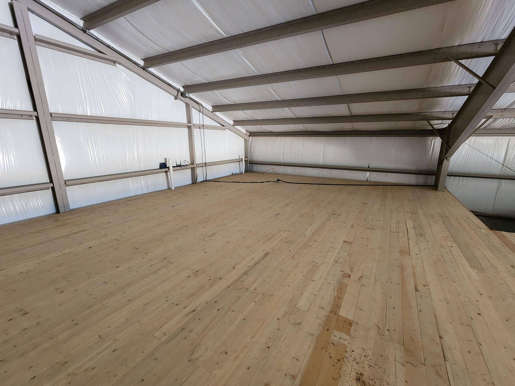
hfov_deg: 102.0
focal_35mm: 14
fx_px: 208
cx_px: 271
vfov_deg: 85.7
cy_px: 192
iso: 640
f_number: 2.2
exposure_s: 1/30
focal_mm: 2.2
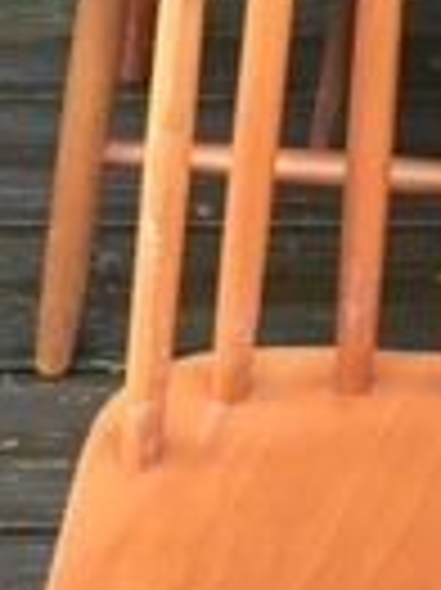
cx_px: 522
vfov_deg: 13.9
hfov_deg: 10.3
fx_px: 2416
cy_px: 401
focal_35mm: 142
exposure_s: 1/33
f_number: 2.2
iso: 80
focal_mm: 4.15
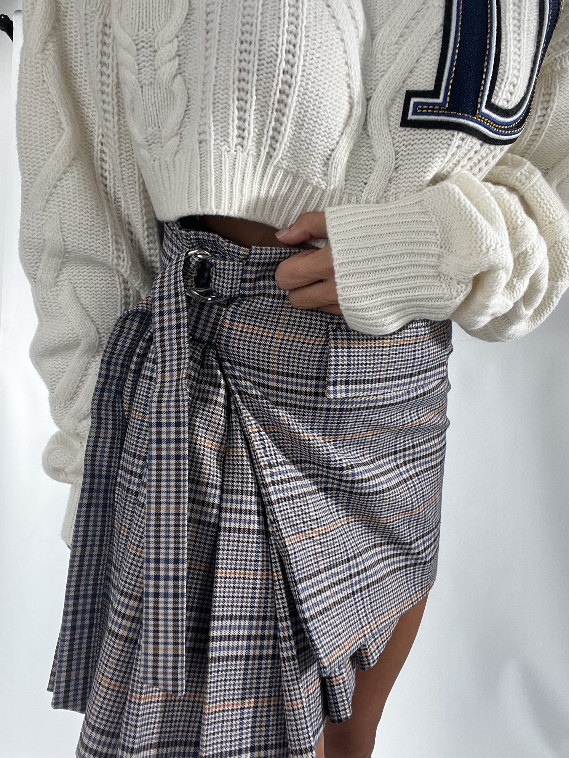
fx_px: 657
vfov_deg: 60.0
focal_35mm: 30
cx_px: 284
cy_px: 379
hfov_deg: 46.8
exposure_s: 1/100
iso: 50
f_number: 2.2
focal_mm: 2.71
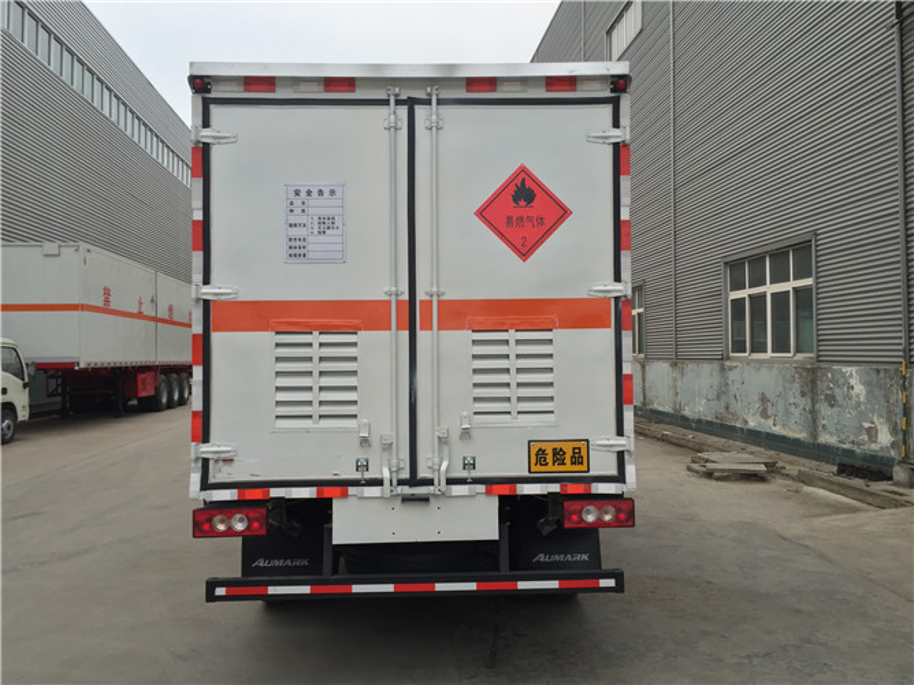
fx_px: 766
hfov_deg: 61.7
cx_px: 457
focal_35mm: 29
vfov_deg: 48.2
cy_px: 342
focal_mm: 4.15
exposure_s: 1/100
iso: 40
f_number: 2.2
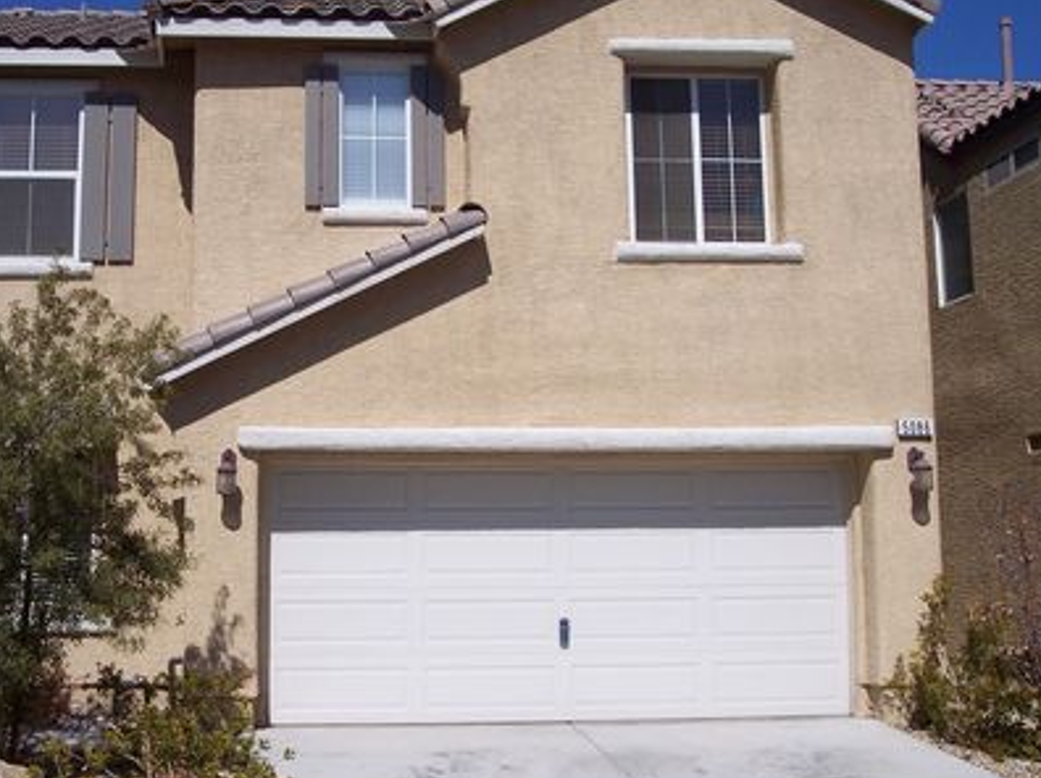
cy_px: 339
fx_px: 1442
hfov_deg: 39.4
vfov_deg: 30.2
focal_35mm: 48
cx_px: 392
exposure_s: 1/1000
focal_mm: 8
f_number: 4.8
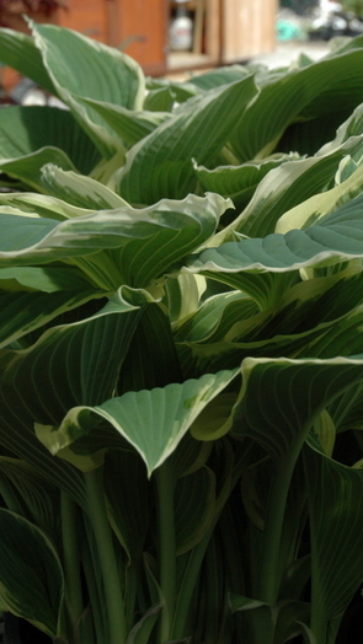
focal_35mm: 91
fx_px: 1556
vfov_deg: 23.4
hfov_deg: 13.3
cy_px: 326
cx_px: 116
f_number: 9.5
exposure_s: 1/250
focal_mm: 38
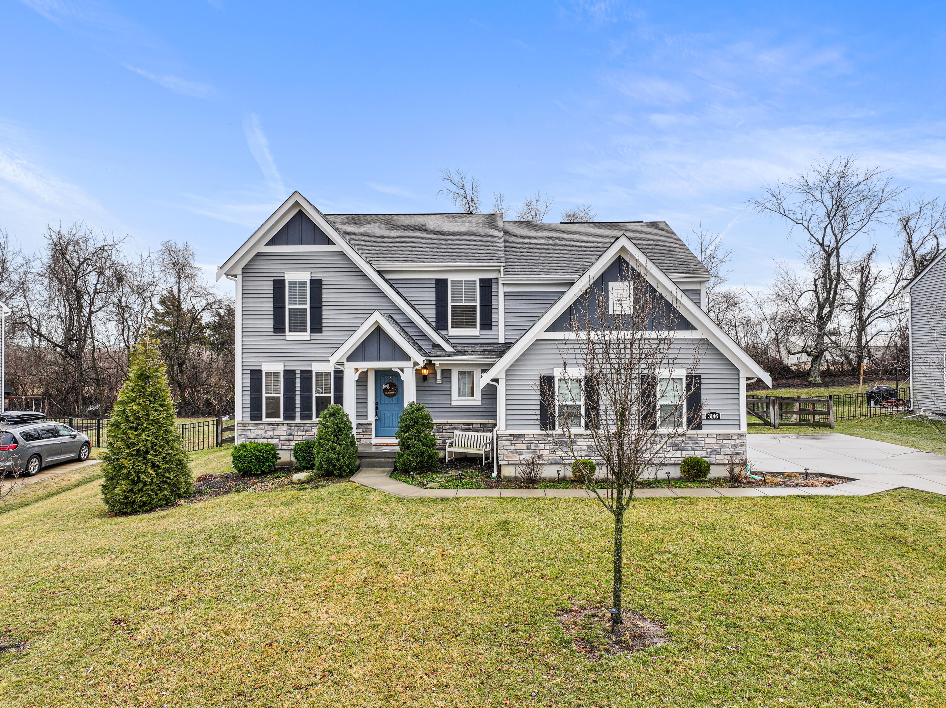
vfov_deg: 56.8
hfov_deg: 71.6
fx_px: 656
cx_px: 473
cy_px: 354
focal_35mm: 24
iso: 140
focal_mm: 12.29
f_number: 2.8
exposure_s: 1/160
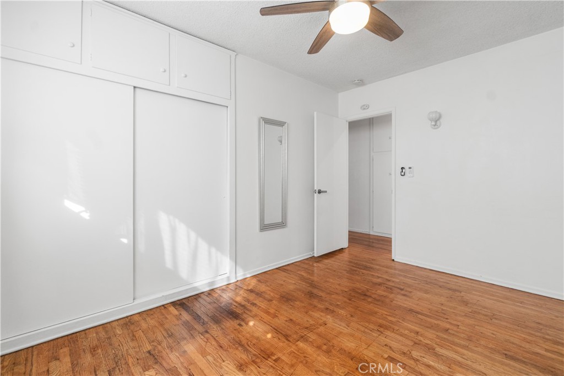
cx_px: 282
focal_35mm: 15
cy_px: 188
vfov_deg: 77.3
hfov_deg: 100.4
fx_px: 235
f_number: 7.1
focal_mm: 10
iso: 320
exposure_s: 1/20
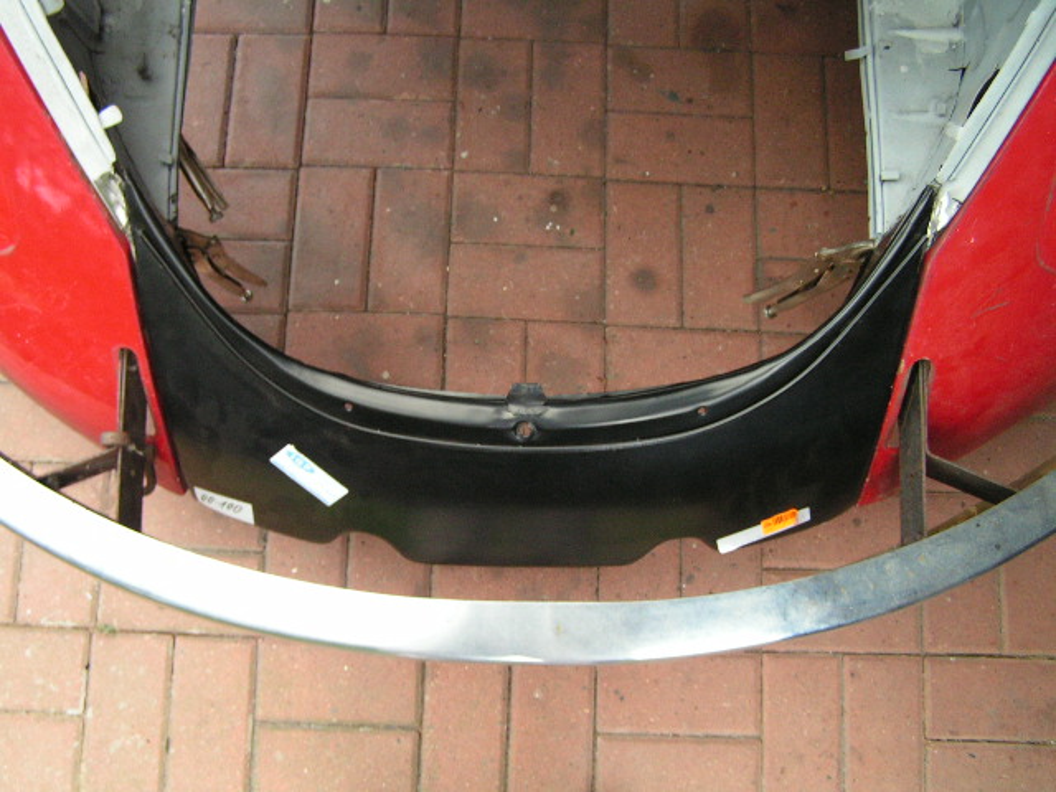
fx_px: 1159
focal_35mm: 38
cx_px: 528
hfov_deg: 49.0
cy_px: 396
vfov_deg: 37.7
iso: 160
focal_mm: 6.3
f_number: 2.8
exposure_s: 1/30
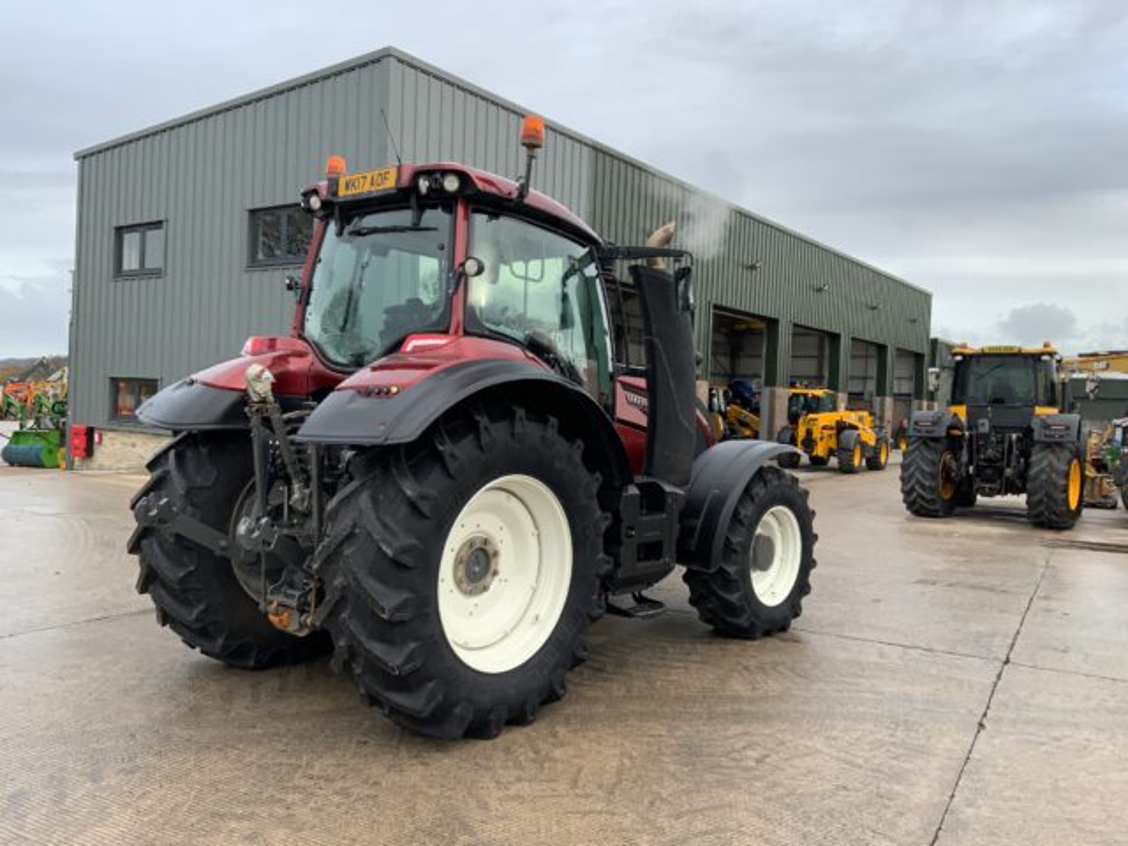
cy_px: 423
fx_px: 945
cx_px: 564
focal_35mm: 29
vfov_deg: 48.2
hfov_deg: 61.7
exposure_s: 1/353
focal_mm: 3
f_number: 1.8
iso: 16
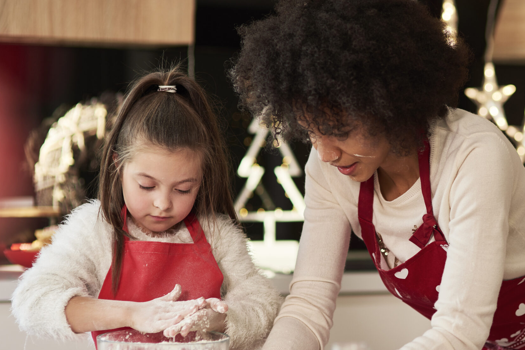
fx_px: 1910
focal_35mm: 131
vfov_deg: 10.5
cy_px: 220
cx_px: 375
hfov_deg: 15.6
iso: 160
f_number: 2.2
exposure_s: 1/250
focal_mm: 85
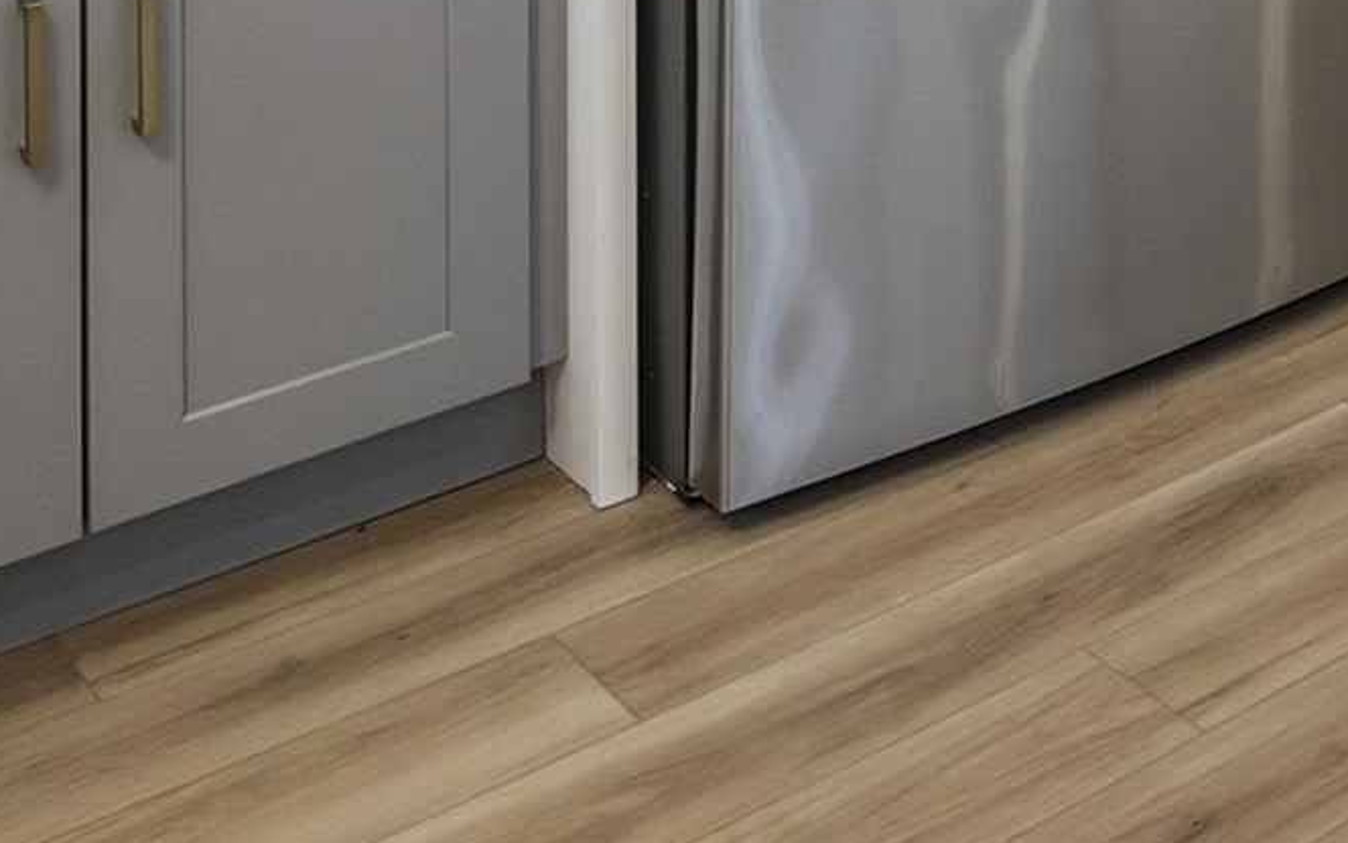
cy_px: -775
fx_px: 2425
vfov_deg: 16.0
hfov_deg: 26.5
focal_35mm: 66
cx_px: 1742
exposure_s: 1/500
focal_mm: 14
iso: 640
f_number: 4.5
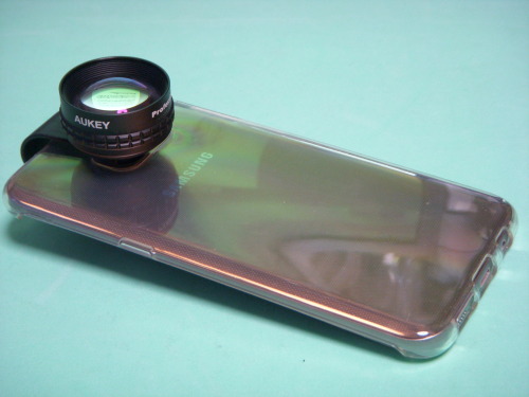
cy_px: 198
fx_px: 1299
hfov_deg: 23.0
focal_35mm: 85
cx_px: 264
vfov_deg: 17.4
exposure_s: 1/15
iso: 320
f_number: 4
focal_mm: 14.1
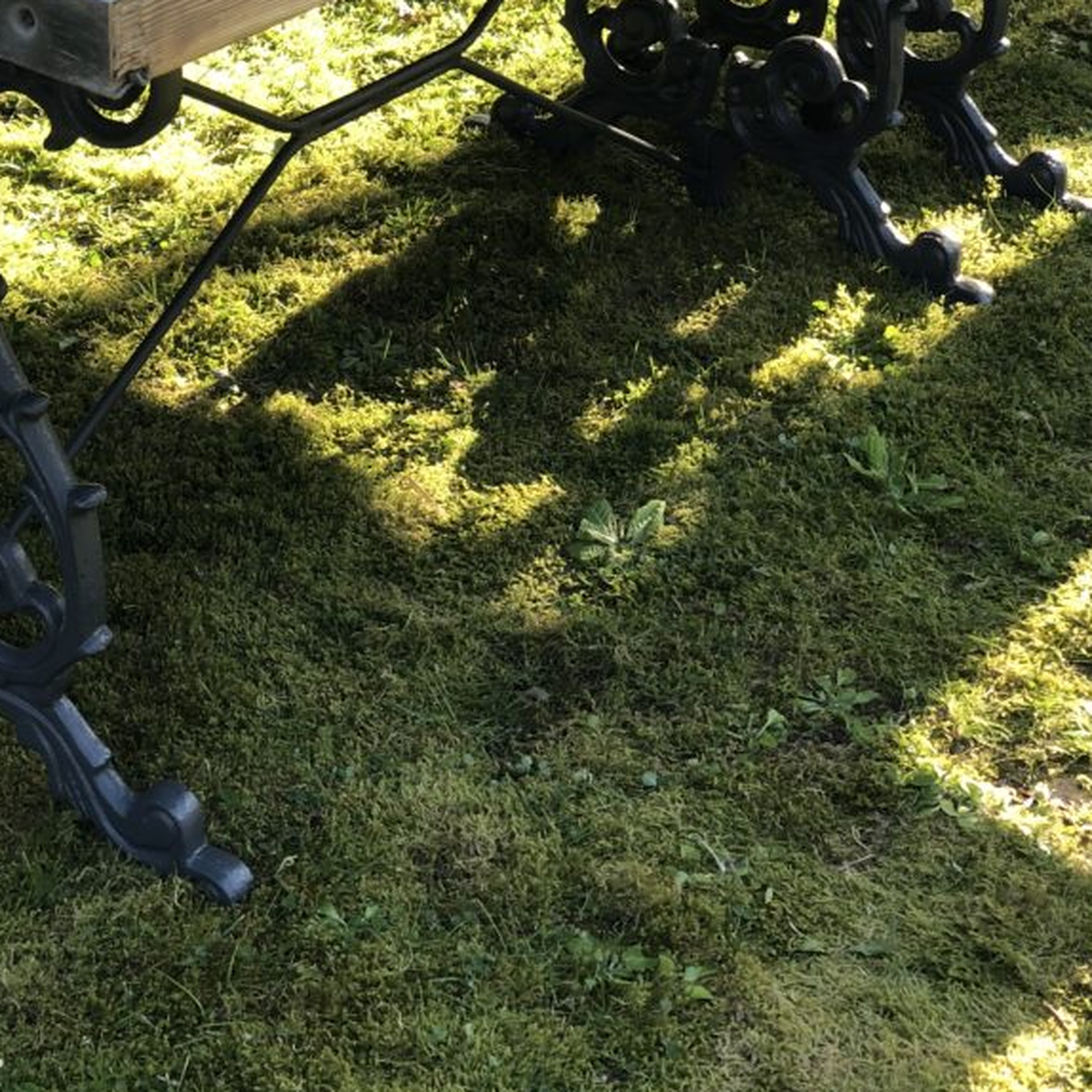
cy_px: 388
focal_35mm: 82
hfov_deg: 21.0
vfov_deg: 21.1
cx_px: 291
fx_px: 2927
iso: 20
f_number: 2.4
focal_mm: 6
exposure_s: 1/60
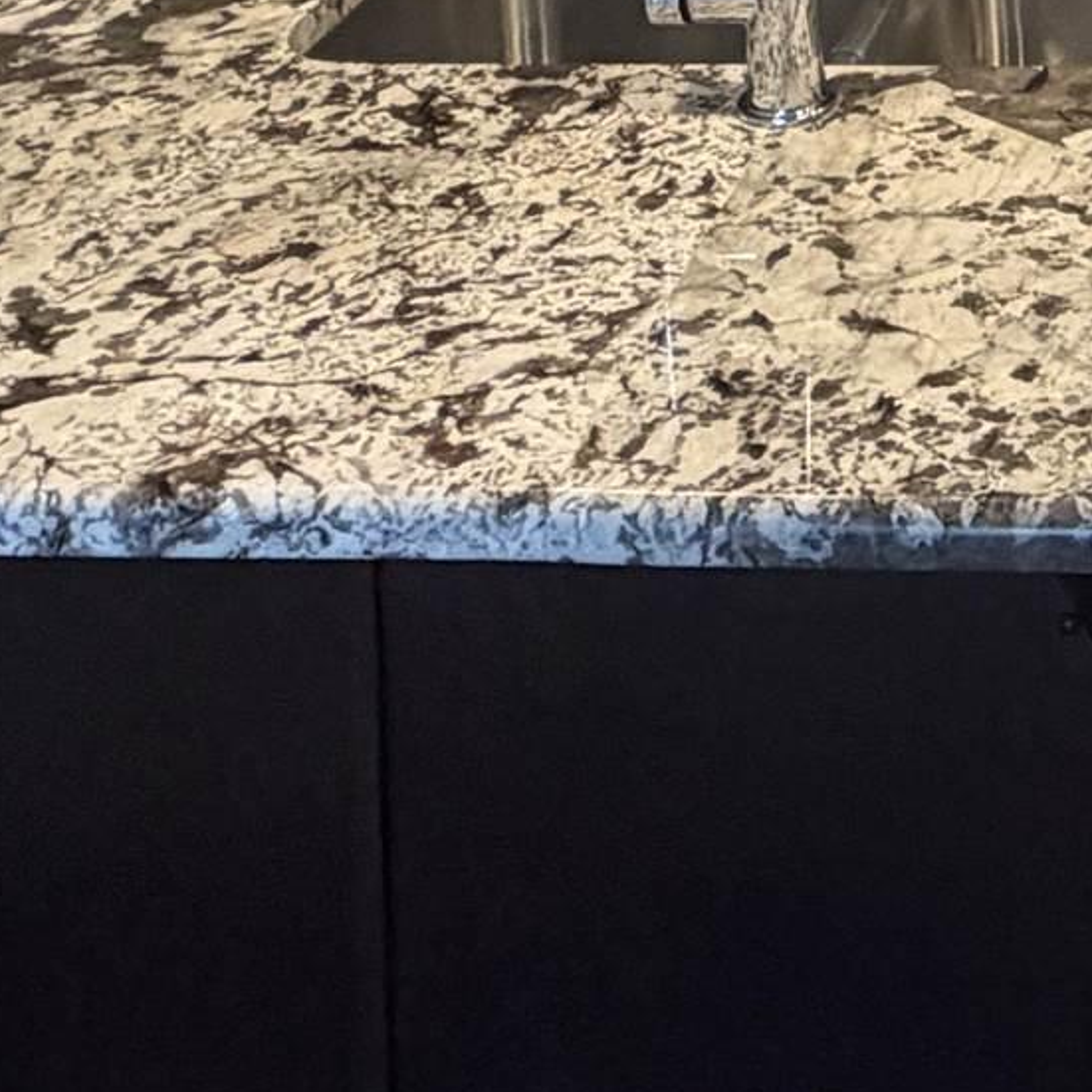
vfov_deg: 18.4
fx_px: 2463
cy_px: -975
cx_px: 1381
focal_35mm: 69
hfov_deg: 22.6
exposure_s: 1/60
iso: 250
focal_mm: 2.22
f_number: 2.2
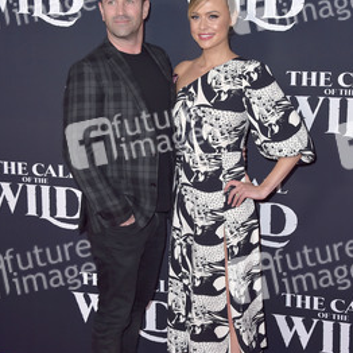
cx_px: 174
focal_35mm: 65
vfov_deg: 26.5
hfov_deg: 26.5
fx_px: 750
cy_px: 205
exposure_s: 1/250
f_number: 7.1
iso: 320
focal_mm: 50
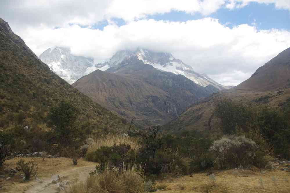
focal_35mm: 30
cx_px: 145
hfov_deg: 61.9
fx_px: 242
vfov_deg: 43.6
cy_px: 96
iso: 200
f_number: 11
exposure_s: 1/50
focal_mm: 20
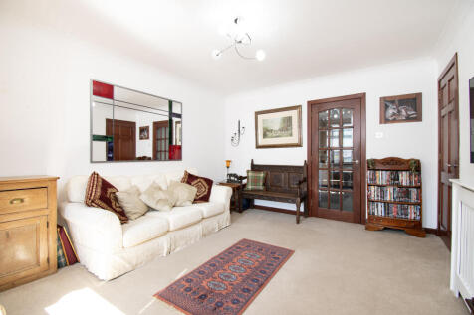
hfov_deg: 100.4
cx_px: 237
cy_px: 158
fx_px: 197
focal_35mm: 15
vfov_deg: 77.3
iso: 320
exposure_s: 1/13
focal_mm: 10
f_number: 8
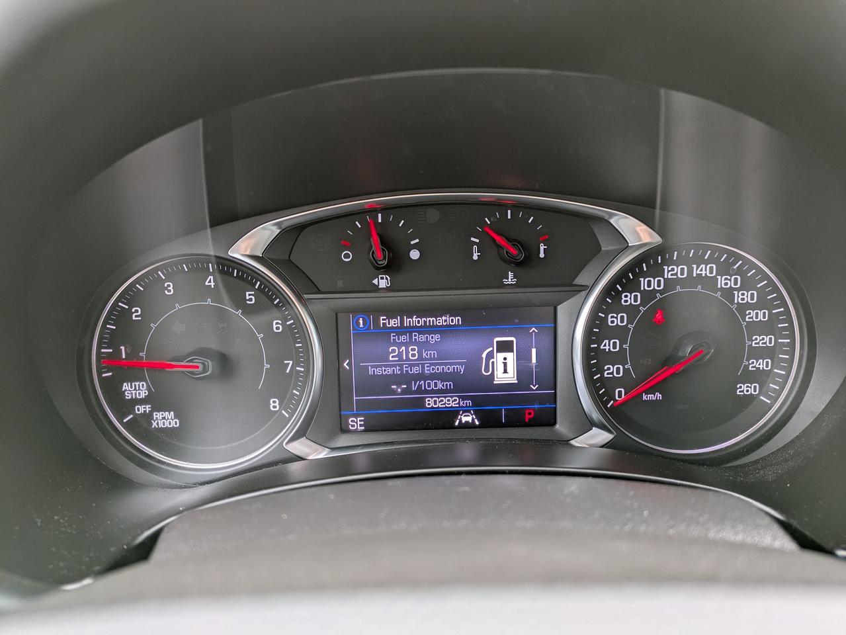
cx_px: 423
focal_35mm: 25
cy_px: 318
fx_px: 611
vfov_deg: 54.9
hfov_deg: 69.4
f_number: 1.89
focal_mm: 5.43
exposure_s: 1/50
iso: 60
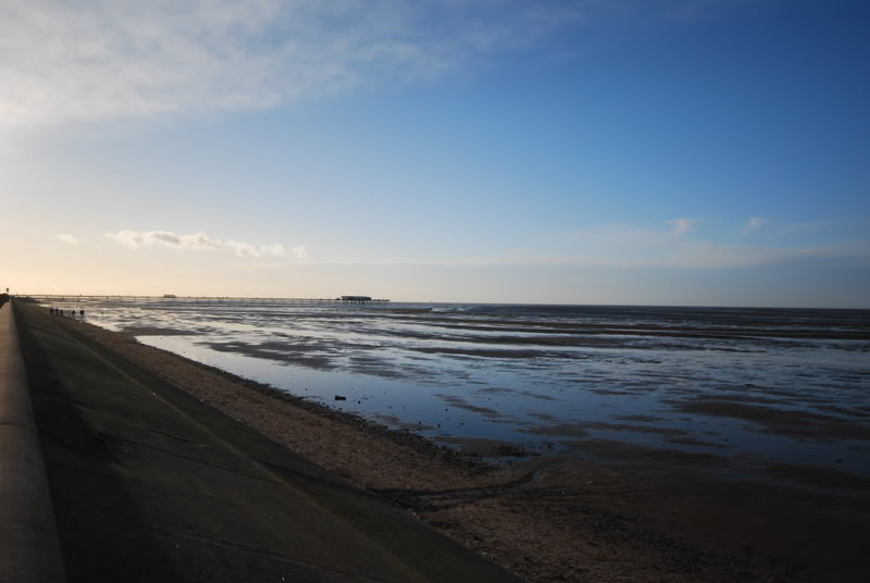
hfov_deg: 61.9
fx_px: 726
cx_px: 435
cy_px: 292
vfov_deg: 43.7
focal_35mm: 30
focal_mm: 20
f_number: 5.6
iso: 400
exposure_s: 1/1250
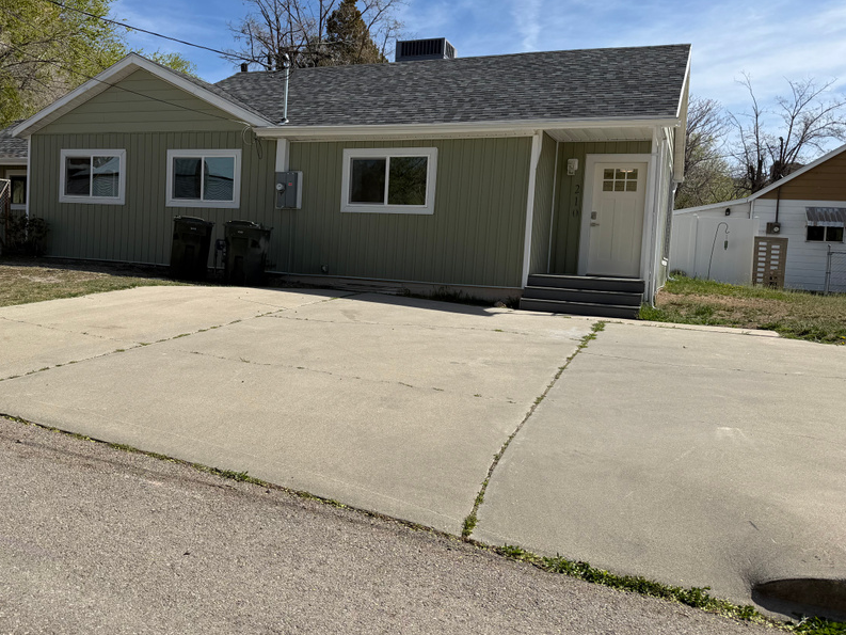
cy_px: 280
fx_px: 758
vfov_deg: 45.4
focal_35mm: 31
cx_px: 336
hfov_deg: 57.9
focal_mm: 6.76
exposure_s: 1/6173
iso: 80
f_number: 1.78
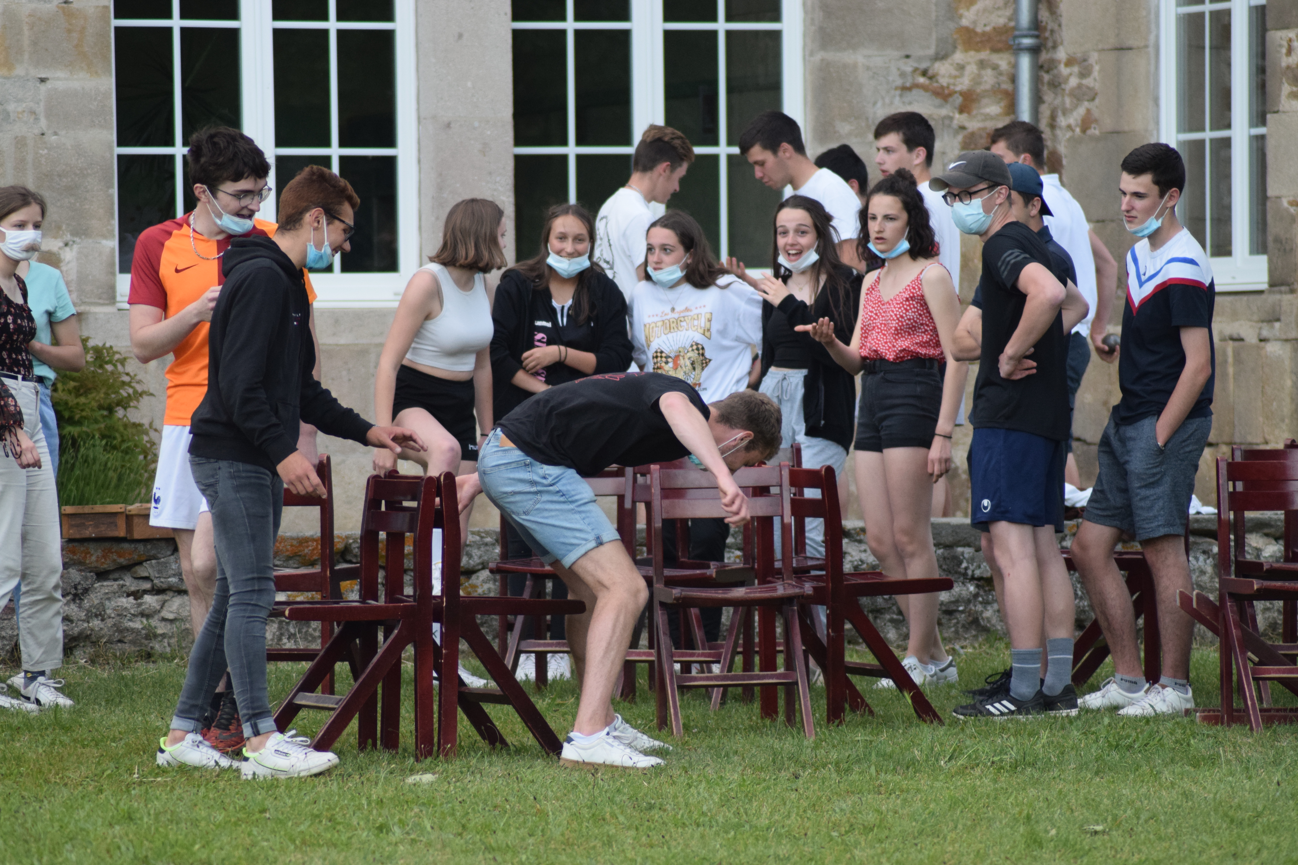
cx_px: 649
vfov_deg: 5.6
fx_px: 8923
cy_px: 432
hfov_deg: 8.3
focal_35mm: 248
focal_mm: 165
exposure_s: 1/500
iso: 1400
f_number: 4.5
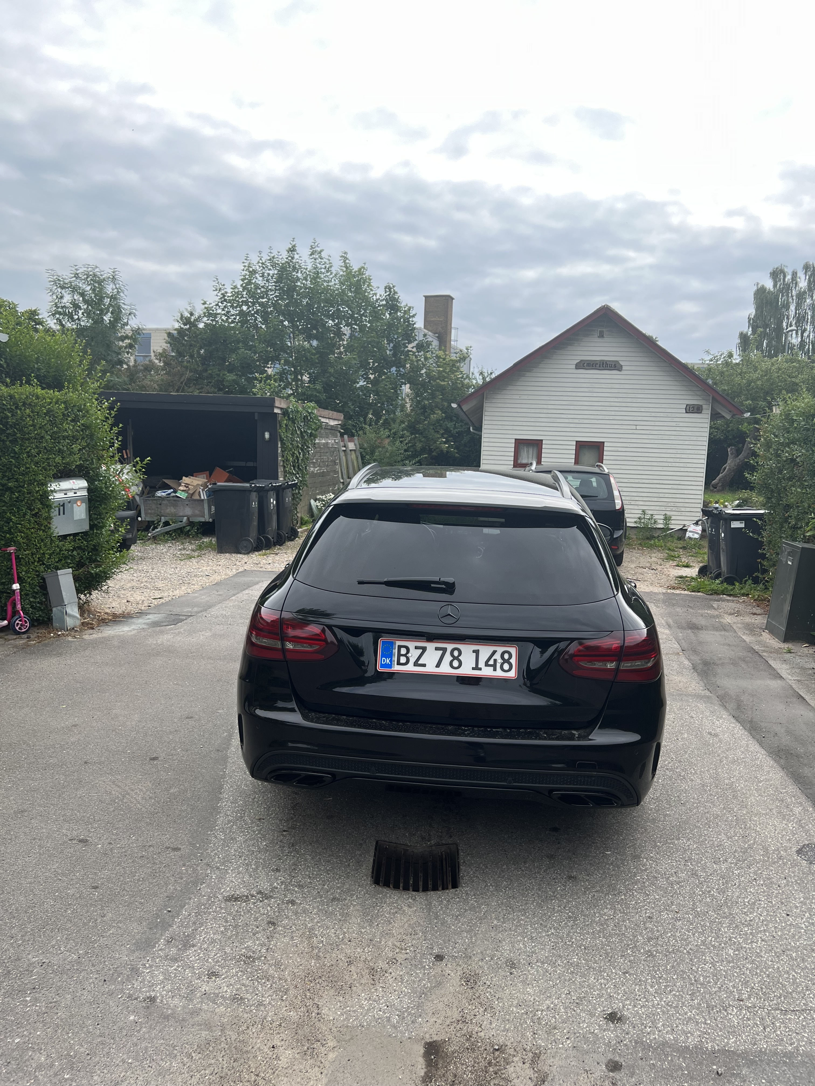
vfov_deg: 67.3
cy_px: 543
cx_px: 408
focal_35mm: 26
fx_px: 816
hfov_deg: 53.1
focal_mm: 5.7
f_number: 1.5
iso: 50
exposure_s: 1/1009
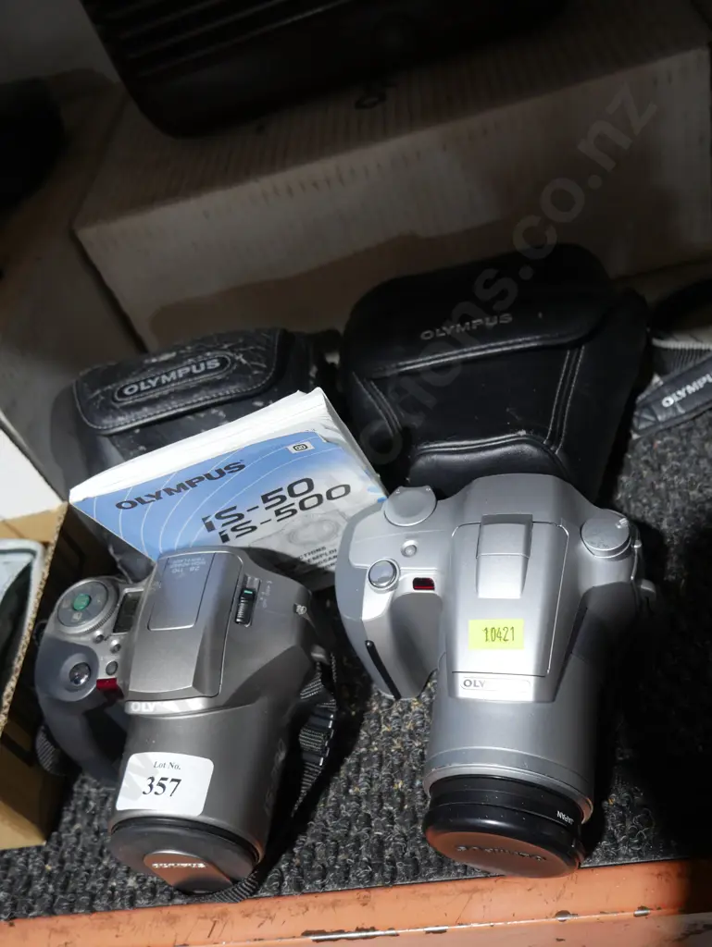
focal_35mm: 30
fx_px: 822
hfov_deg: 46.8
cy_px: 474
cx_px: 356
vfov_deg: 59.9
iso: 500
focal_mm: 15
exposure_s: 1/60
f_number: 3.6
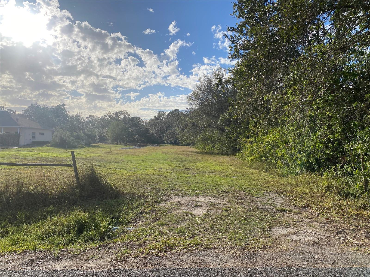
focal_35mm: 26
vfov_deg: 53.1
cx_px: 185
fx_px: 278
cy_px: 138
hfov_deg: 67.3
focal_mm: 4.25
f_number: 1.8
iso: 32
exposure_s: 1/5747
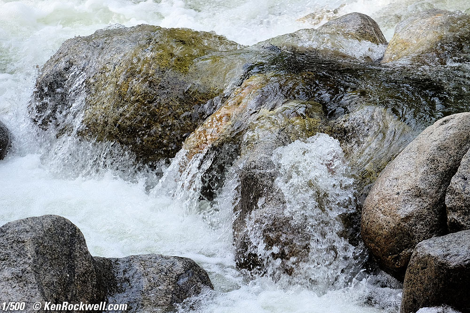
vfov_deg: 5.9
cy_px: 156
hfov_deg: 8.8
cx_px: 235
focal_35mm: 234
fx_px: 3055
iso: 500
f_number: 4.5
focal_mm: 156.1
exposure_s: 1/500
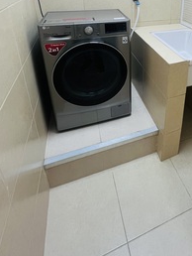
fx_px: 170
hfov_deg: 55.4
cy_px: 38
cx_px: 150
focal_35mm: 23
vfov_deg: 64.6
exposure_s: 1/100
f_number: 1.8
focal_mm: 1.57
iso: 160
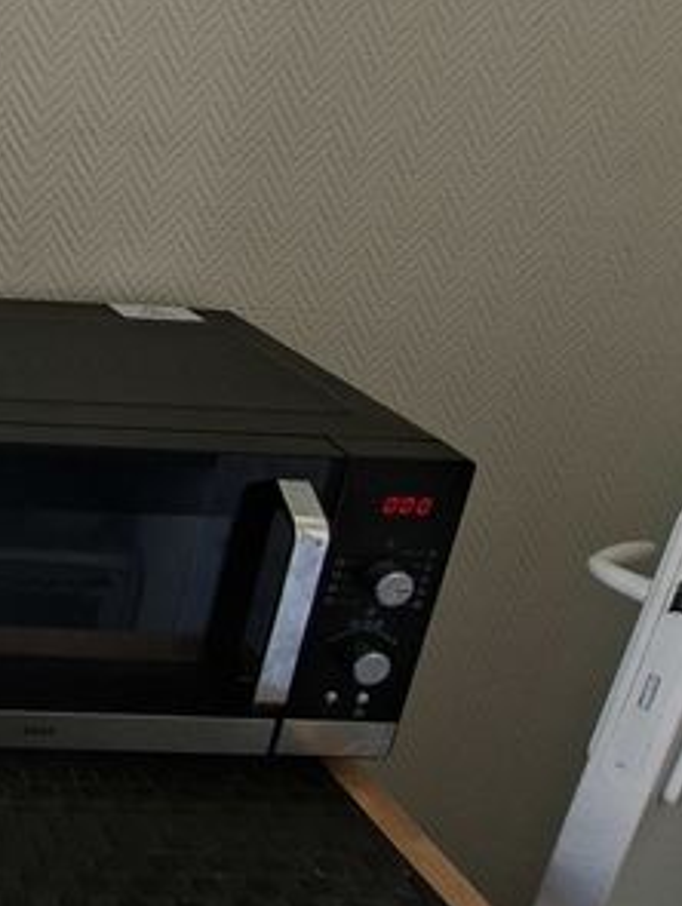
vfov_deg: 42.2
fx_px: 1153
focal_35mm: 44
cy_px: 289
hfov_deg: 23.7
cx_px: -421
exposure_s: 1/60
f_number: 2.2
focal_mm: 1.74
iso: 40
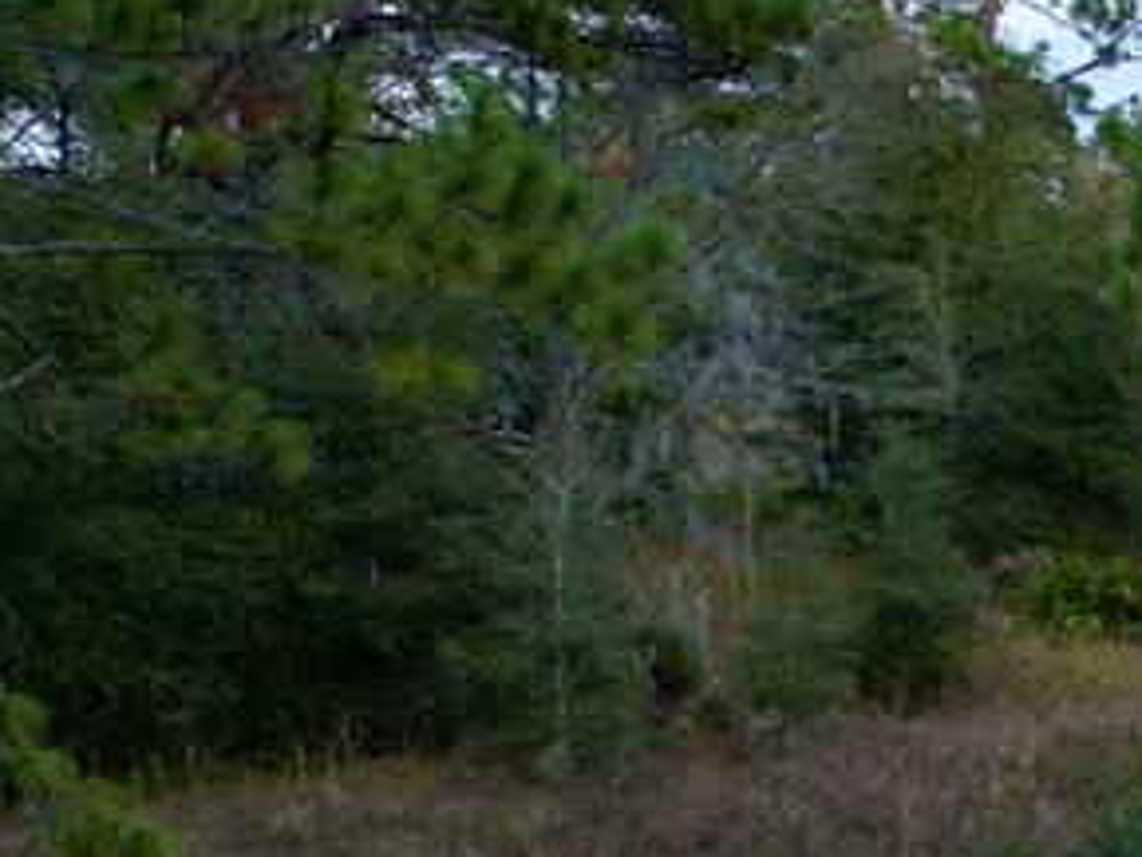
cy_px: 620
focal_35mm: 85
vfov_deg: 17.3
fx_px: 2805
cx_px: 1762
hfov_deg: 19.7
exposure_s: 1/40
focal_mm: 6.72
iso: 100
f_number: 1.7
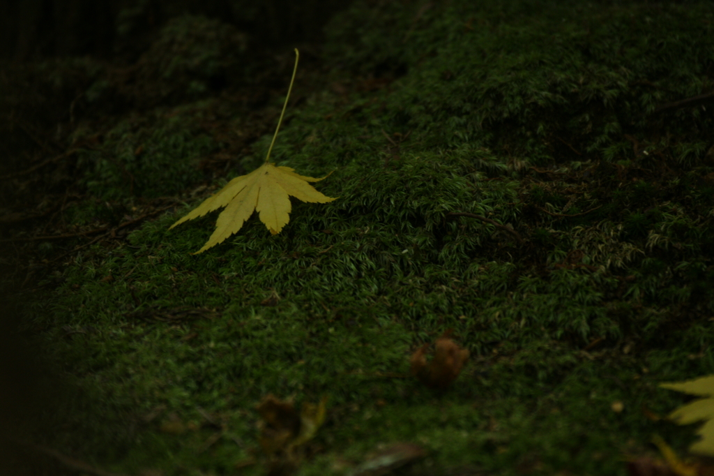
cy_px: 238
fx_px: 8922
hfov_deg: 4.6
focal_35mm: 450
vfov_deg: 3.1
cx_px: 357
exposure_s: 1/10
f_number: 5.6
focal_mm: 300
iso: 500
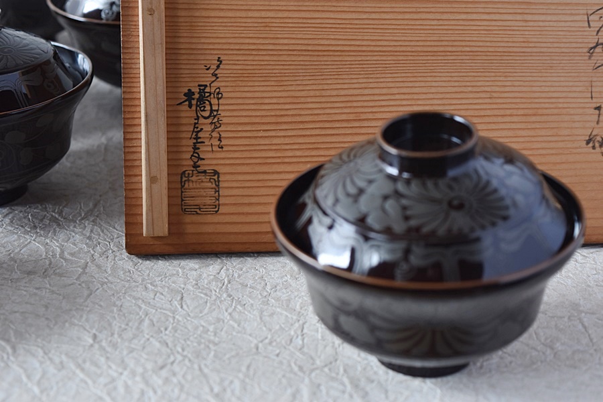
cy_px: 201
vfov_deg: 18.2
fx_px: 1256
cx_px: 302
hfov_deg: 27.0
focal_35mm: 75
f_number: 5.6
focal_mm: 50
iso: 400
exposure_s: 1/2.5
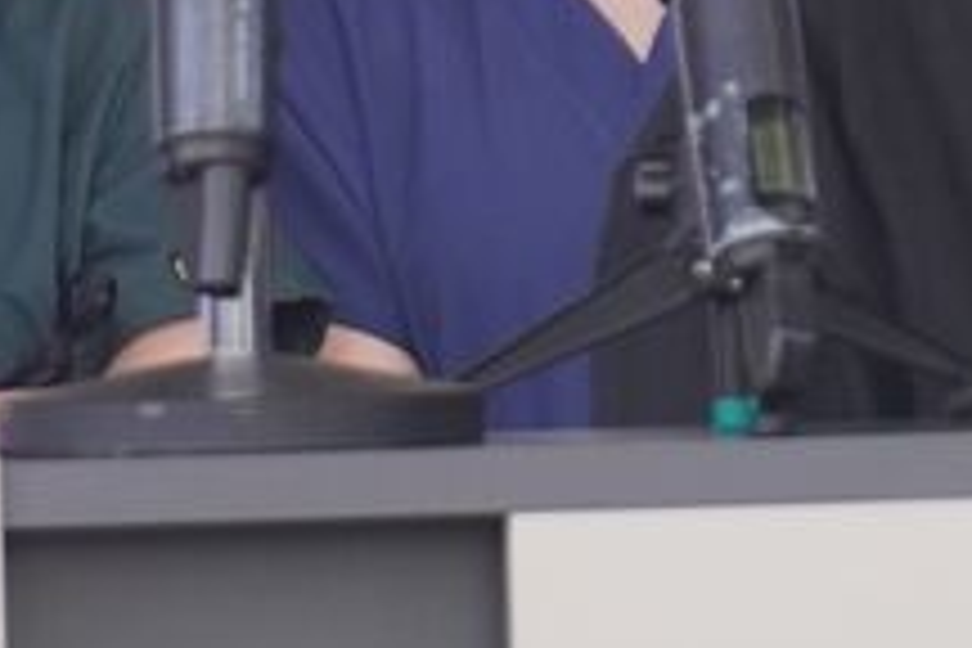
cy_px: -70
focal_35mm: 408
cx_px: 1094
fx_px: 11015
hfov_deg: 5.0
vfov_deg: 3.4
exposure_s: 1/160
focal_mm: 46
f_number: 5.6
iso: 250
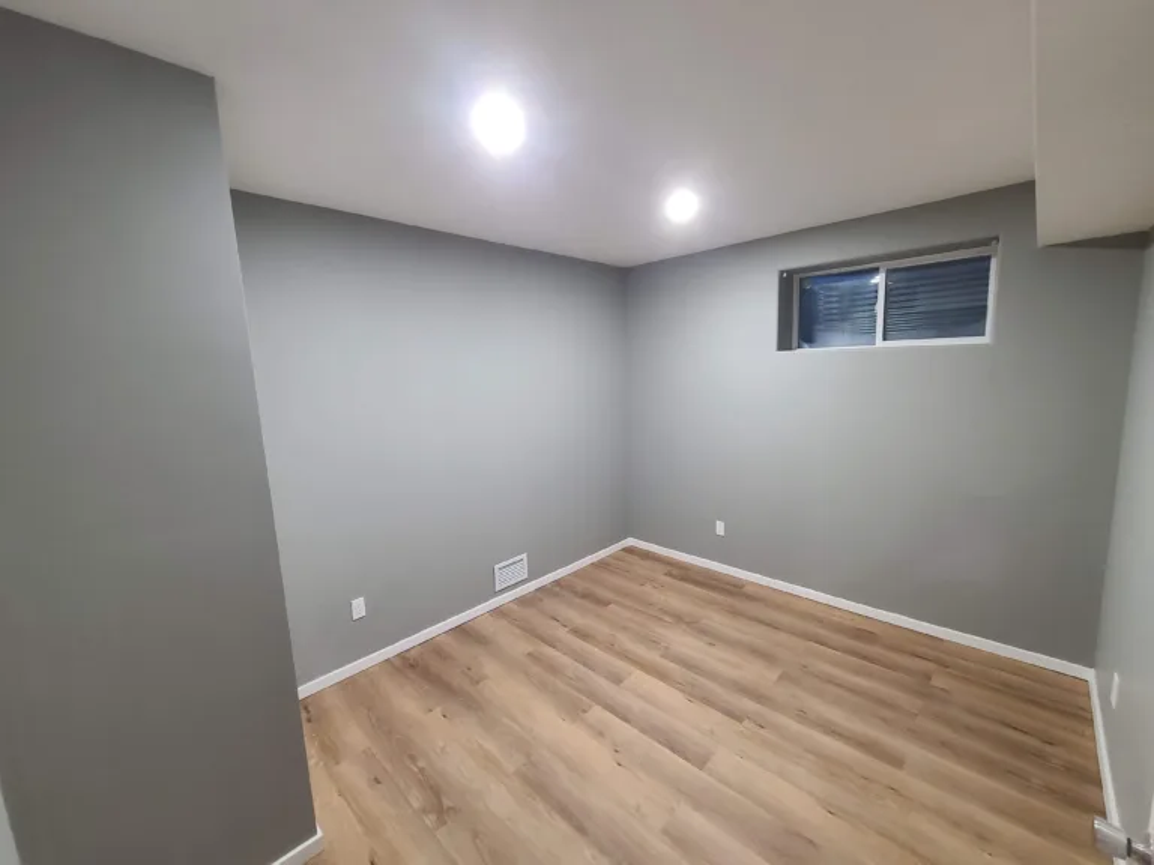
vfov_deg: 89.9
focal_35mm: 13
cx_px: 577
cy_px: 432
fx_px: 433
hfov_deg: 106.2
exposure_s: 1/30
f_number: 2.2
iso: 400
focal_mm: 2.2
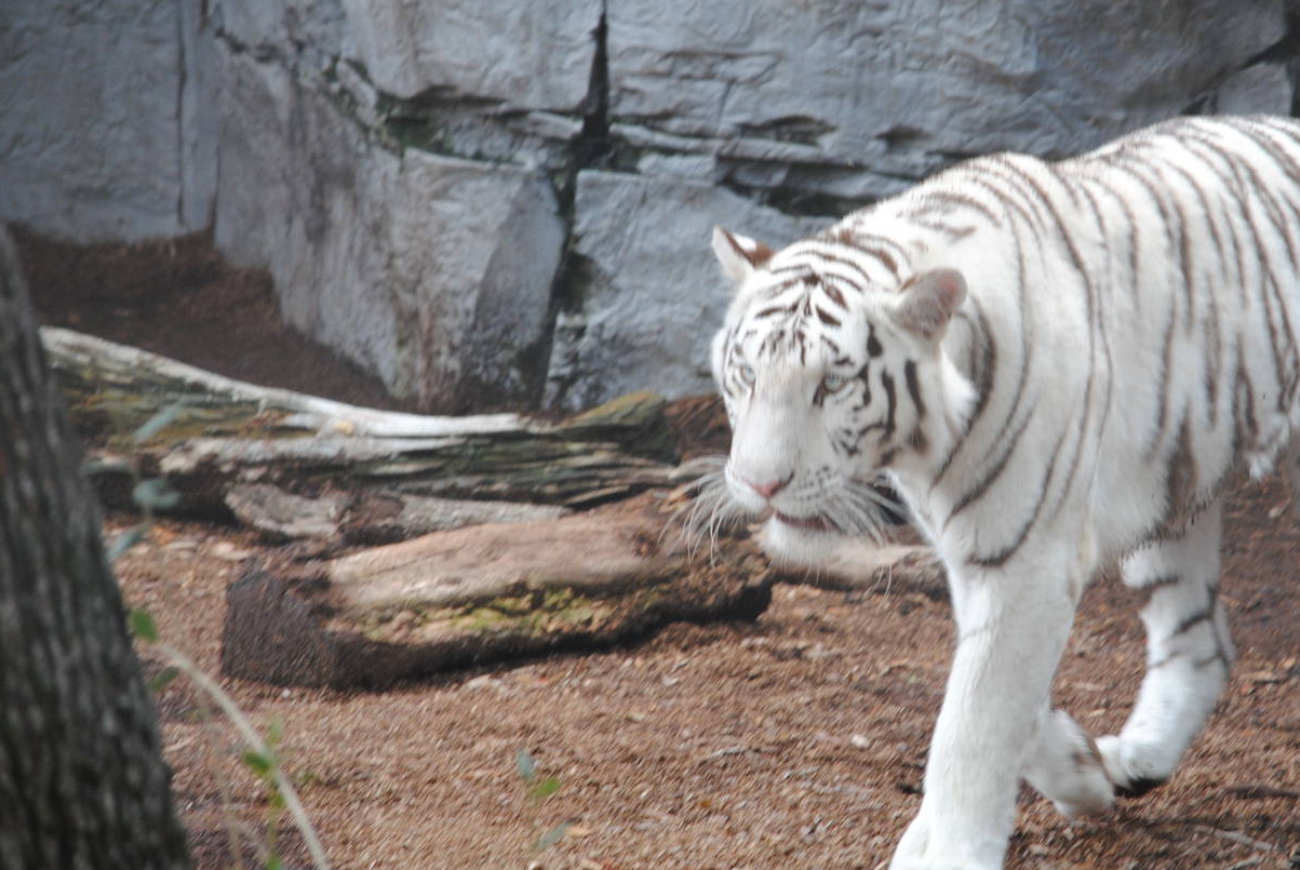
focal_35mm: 359
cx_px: 841
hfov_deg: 5.7
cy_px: 400
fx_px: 12978
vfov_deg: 3.8
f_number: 5
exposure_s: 1/80
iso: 400
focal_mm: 180
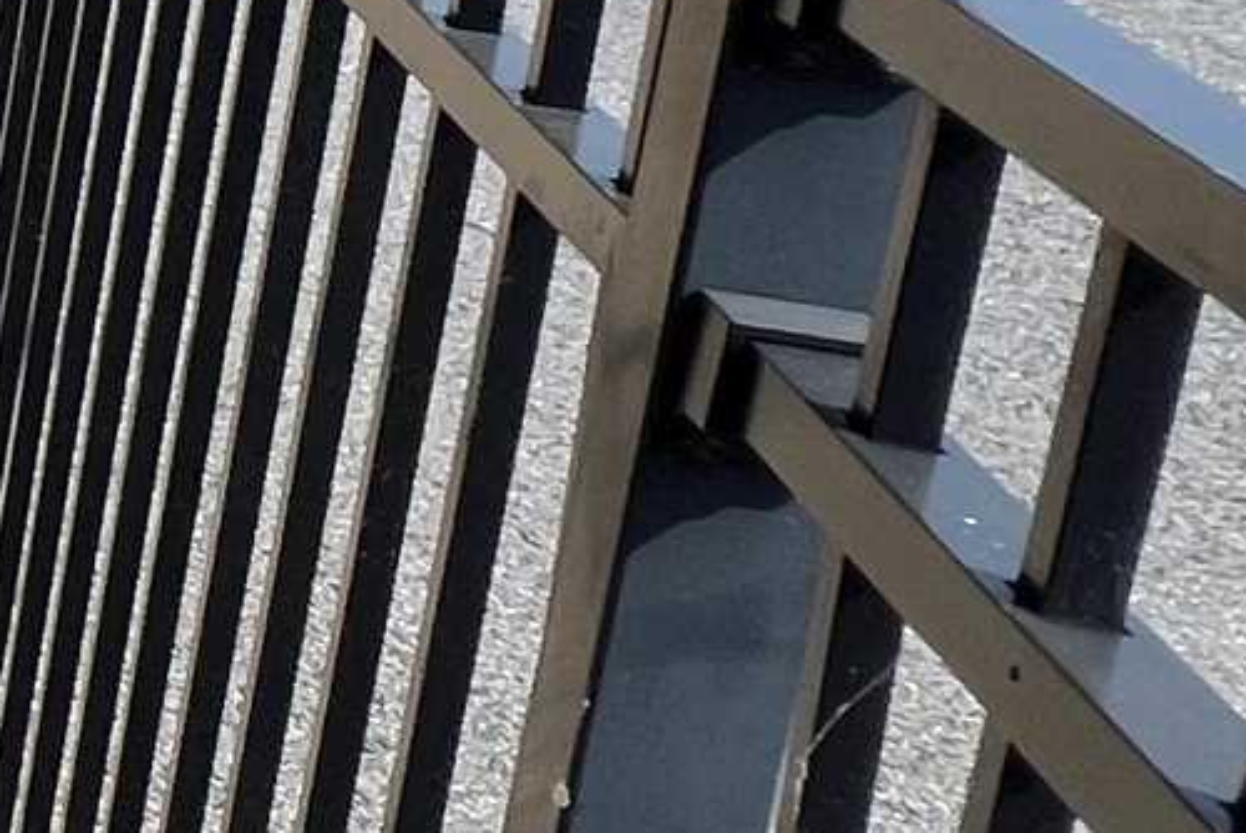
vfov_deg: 15.8
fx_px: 2874
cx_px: -1946
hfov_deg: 13.9
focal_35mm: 83
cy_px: -195
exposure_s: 1/1410
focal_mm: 1.57
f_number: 1.8
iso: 32
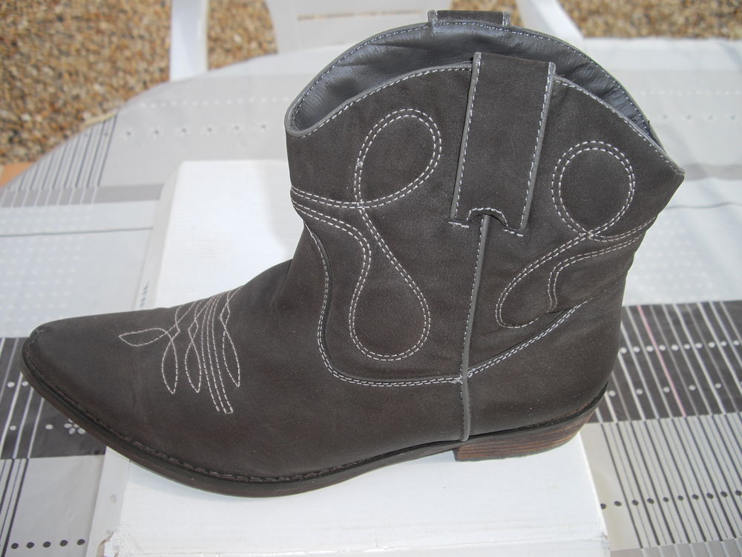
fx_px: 815
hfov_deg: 49.0
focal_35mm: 38
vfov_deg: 37.7
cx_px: 371
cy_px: 278
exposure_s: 1/320
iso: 50
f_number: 2.8
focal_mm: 7.9
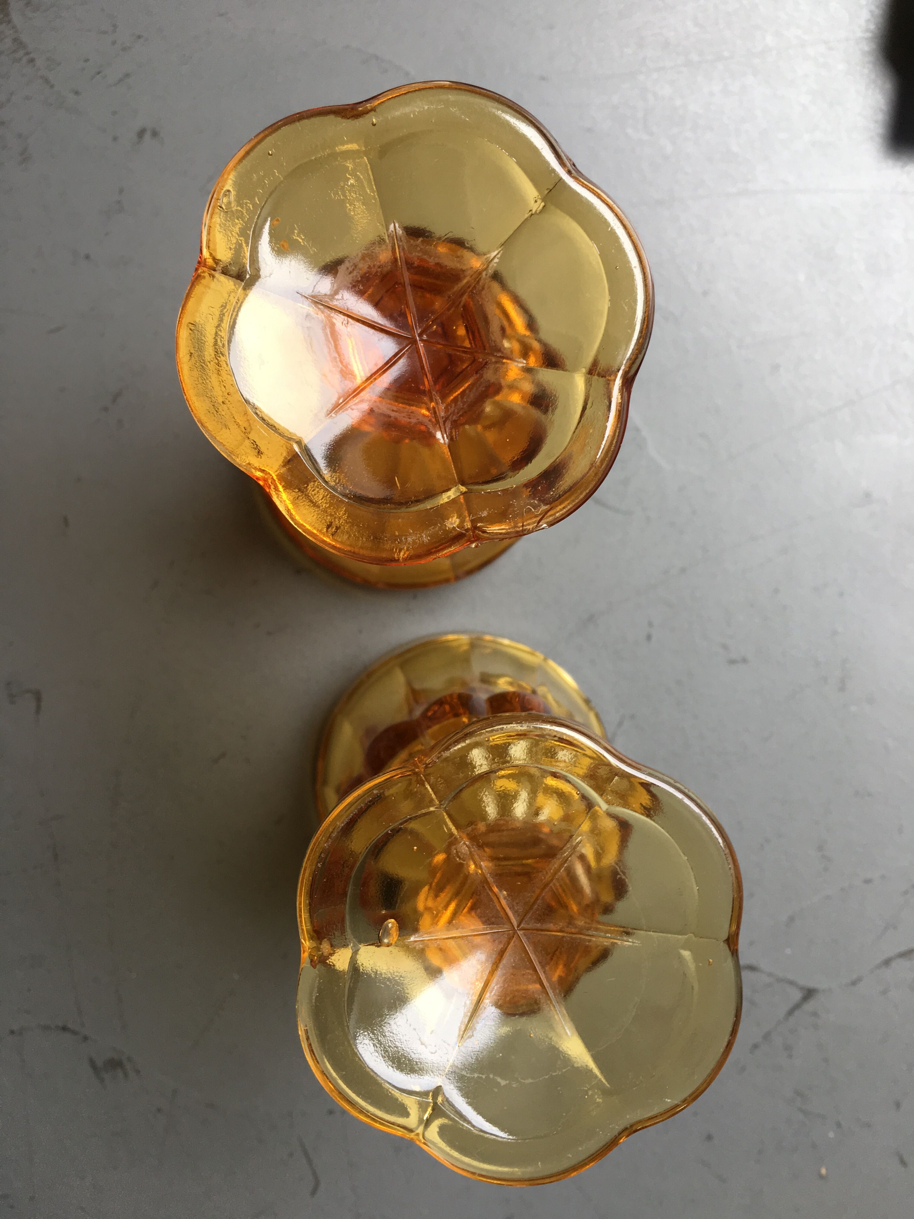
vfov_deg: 61.7
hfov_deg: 48.2
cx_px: 457
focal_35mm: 29
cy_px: 610
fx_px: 1021
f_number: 2.2
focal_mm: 4.15
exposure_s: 1/100
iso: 40
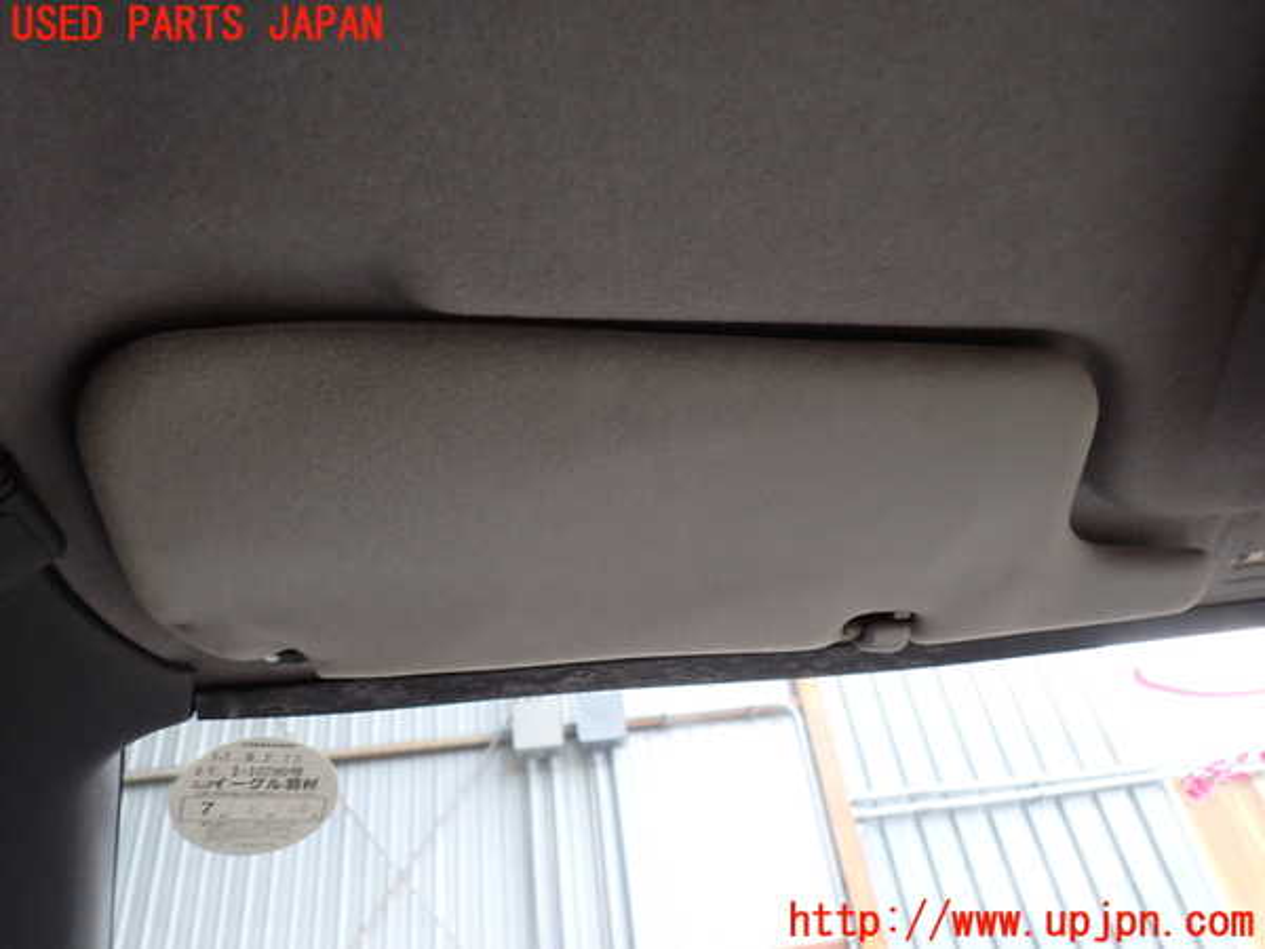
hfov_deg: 69.4
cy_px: 474
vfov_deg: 54.9
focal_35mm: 25
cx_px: 632
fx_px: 914
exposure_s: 1/60
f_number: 2
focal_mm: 4.5
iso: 200
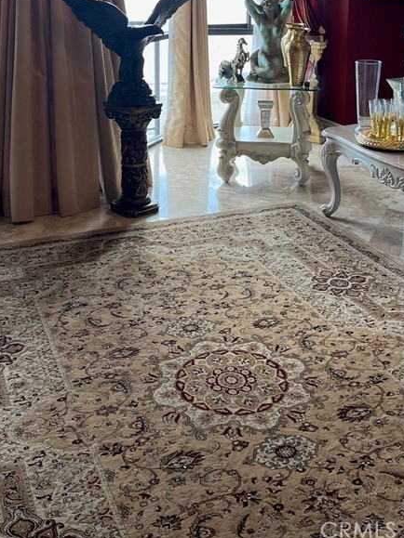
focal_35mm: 46
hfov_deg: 31.5
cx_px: 221
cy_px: 68
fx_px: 716
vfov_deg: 38.8
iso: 40
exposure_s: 1/171
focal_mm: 5.1
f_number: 1.6
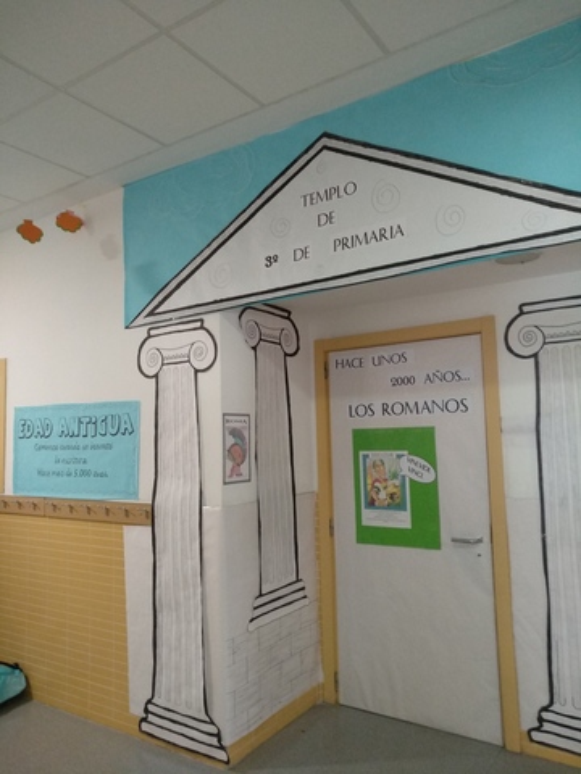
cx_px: 290
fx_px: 492
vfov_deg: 76.4
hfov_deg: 61.1
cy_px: 387
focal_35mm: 22
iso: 800
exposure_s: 1/25
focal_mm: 3.81
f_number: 2.2
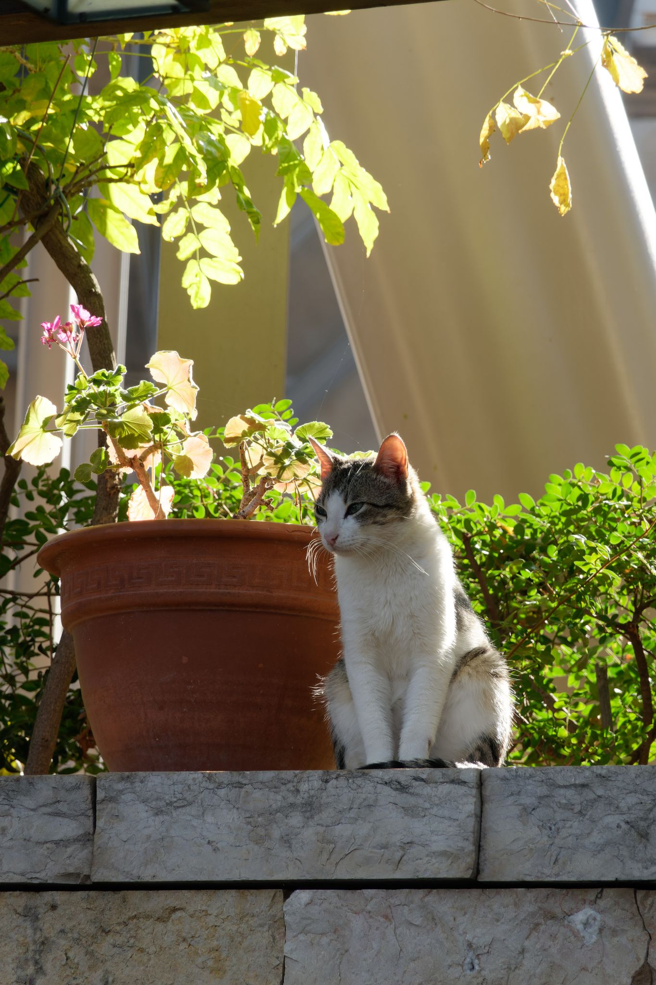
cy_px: 492
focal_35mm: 200
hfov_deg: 6.9
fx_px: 5467
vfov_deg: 10.3
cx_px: 328
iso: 160
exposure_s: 1/200
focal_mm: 72
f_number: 4.5
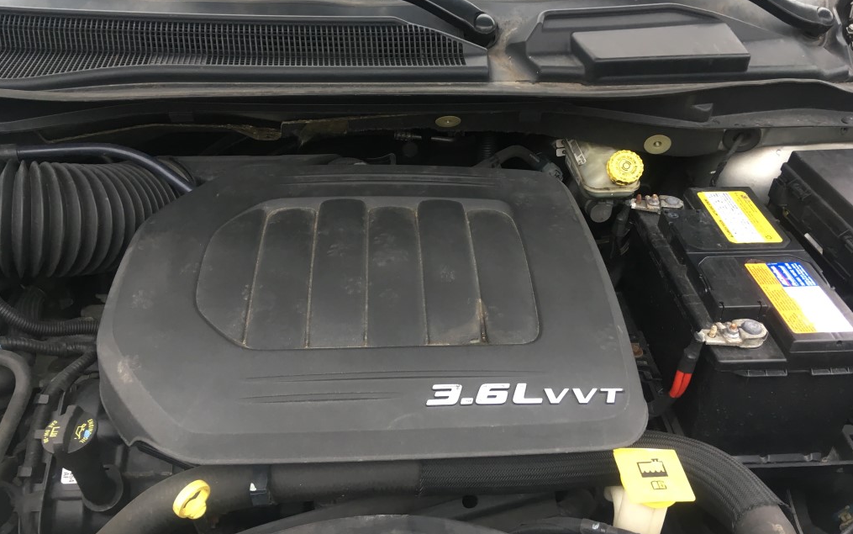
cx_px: 428
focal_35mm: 31
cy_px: 244
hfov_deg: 61.2
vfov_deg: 40.6
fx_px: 721
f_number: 2.2
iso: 32
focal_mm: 4.15
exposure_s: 1/30
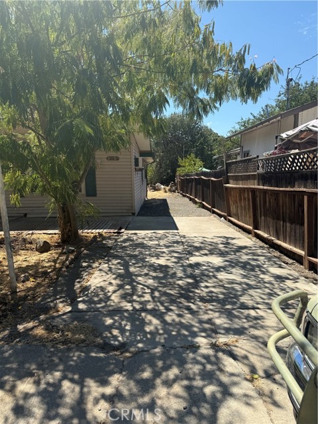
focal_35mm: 24
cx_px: 159
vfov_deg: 71.6
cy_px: 212
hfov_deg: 56.8
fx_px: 294
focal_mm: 6.76
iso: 80
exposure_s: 1/3145
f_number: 1.78
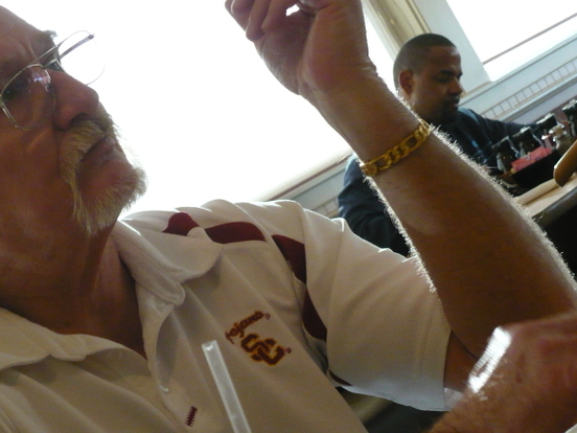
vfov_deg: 17.5
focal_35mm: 84
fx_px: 1400
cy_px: 304
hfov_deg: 23.2
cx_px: 191
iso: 400
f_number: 3.5
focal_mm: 9.6
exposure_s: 1/100
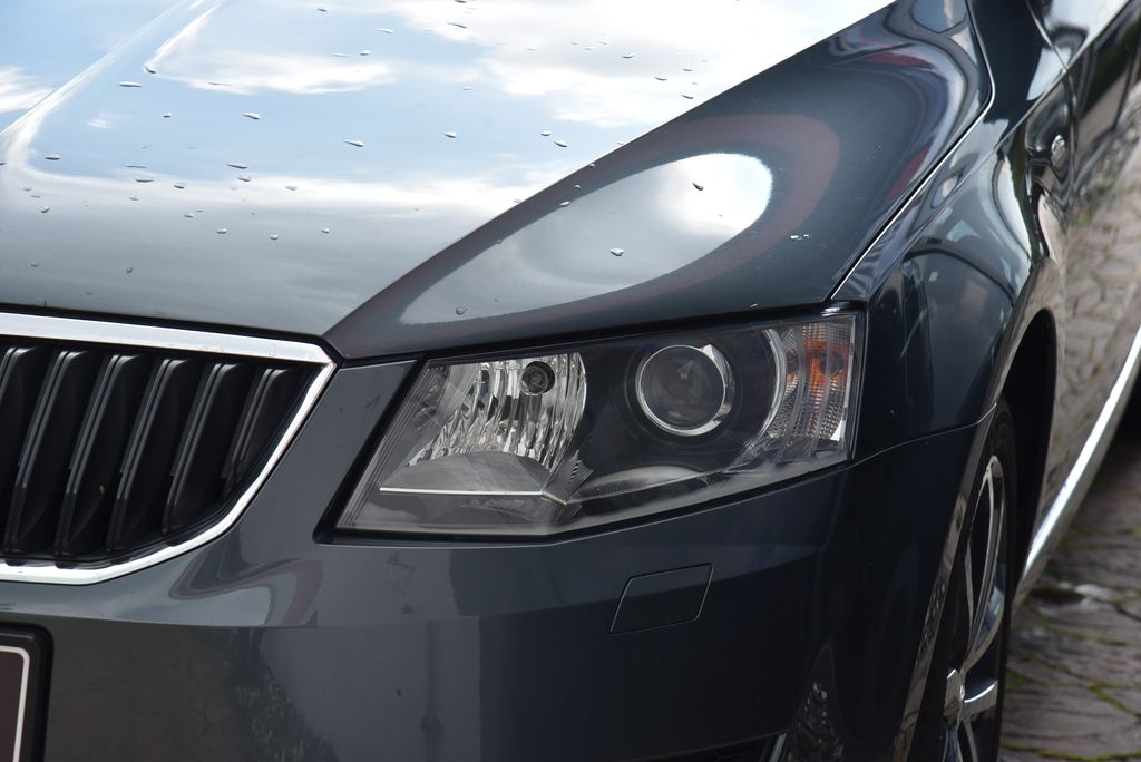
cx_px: 570
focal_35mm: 120
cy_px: 381
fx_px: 3805
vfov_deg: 11.4
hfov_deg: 17.1
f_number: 8
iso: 500
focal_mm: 120
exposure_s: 1/250
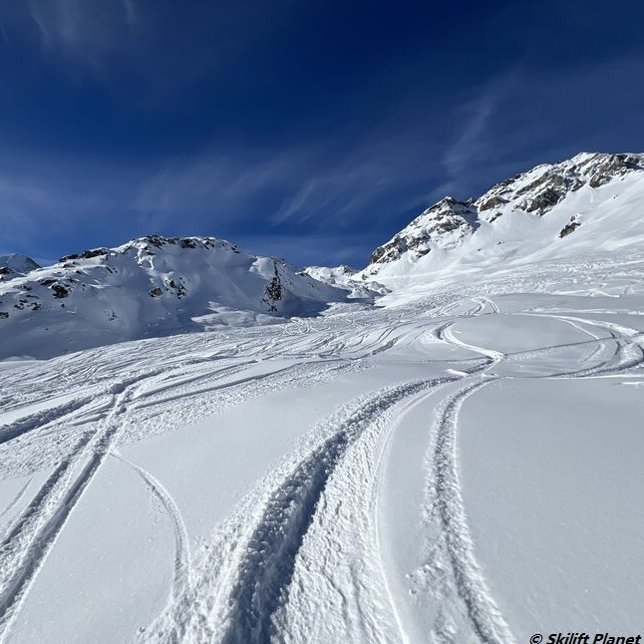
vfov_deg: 87.4
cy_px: 313
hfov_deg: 86.5
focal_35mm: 16
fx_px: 337
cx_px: 261
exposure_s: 1/6944
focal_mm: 1.57
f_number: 1.8
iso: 32
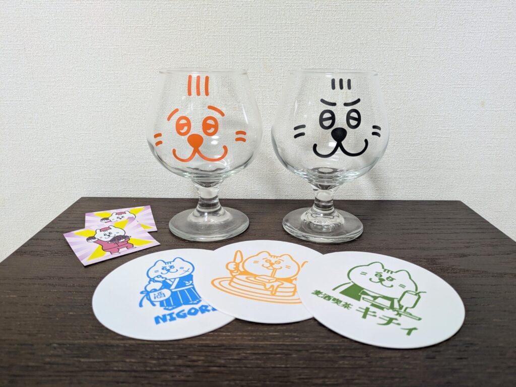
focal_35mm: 25
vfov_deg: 54.9
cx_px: 258
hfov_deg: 69.4
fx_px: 373
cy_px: 194
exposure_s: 1/24
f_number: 1.89
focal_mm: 5.43
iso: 134
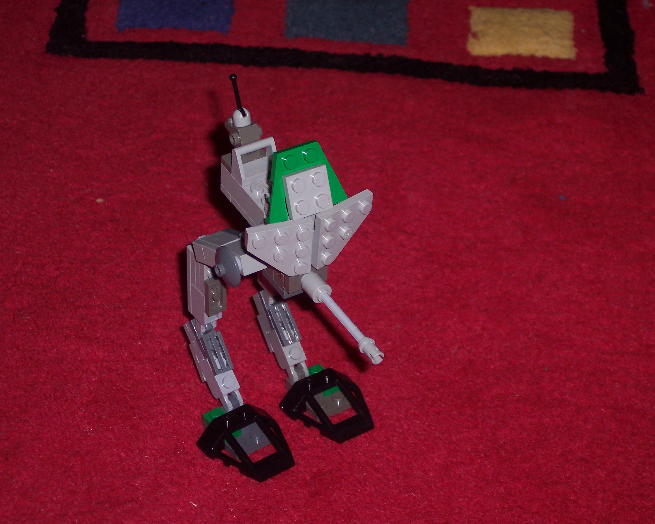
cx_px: 329
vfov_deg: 14.5
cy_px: 263
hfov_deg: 18.1
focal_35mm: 106
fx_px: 2055
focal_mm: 21.3
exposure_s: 1/60
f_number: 4.8
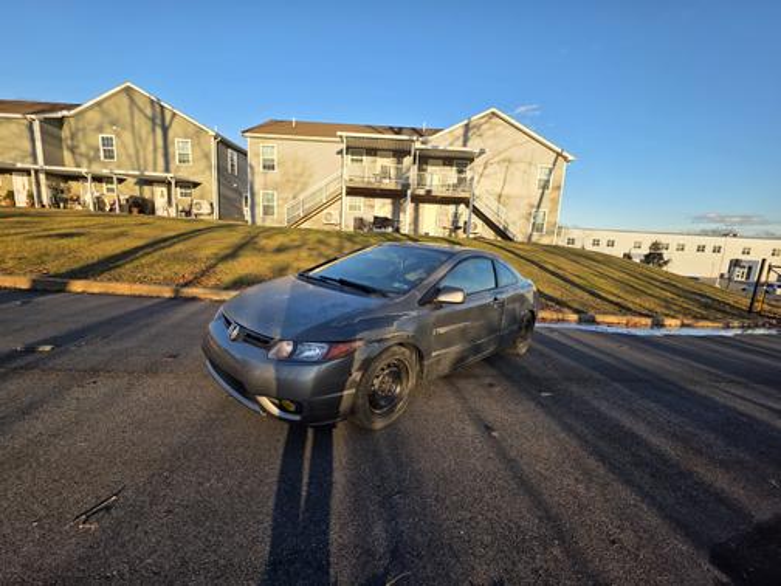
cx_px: 390
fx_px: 293
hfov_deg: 106.2
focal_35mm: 13
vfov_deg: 89.9
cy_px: 293
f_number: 1.9
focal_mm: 2.2
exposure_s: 1/812
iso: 40
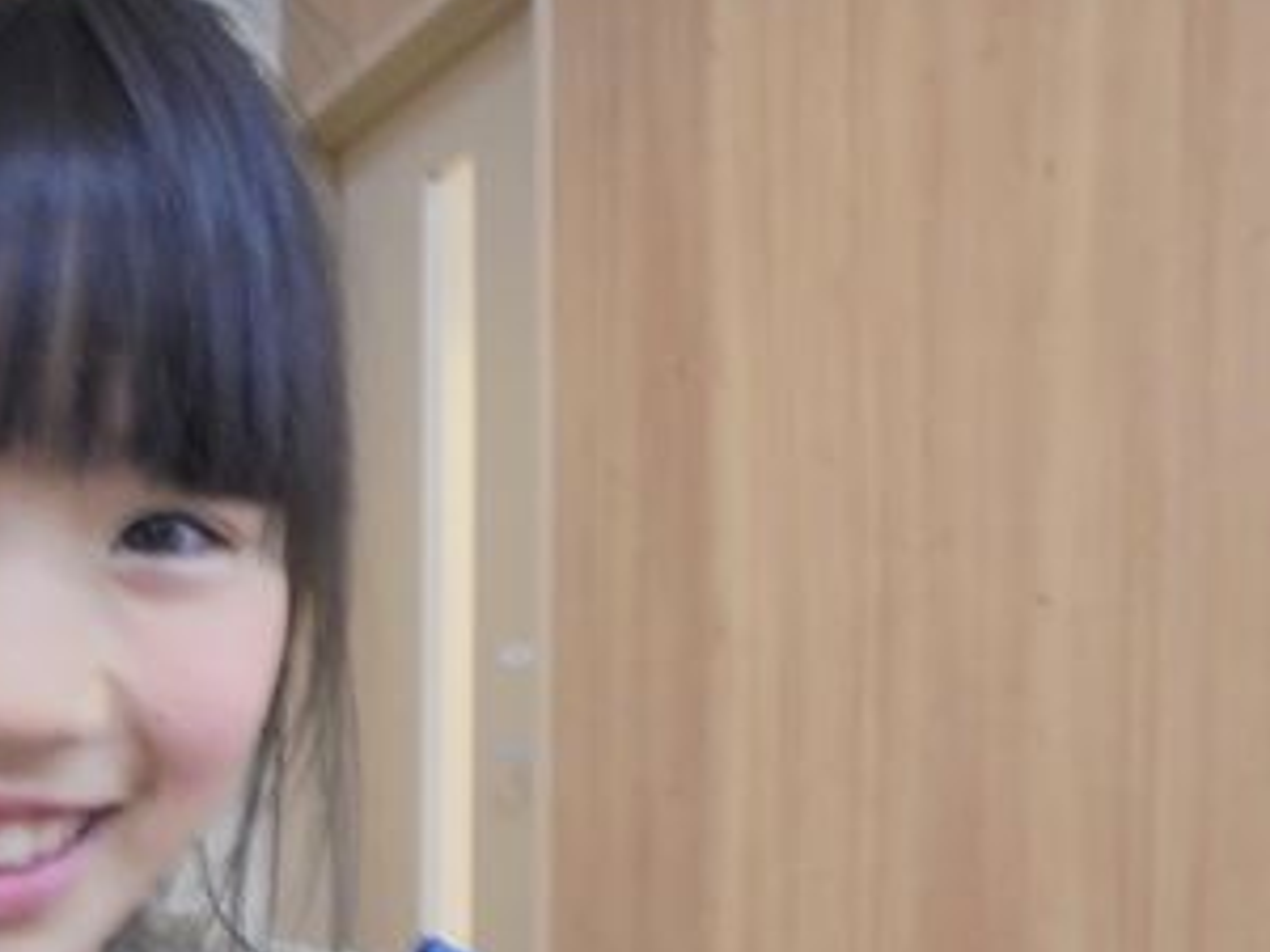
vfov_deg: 26.8
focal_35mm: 52
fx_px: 1908
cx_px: 207
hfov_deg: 35.3
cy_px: 901
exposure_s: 1/15
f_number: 3.5
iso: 400
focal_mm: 4.6
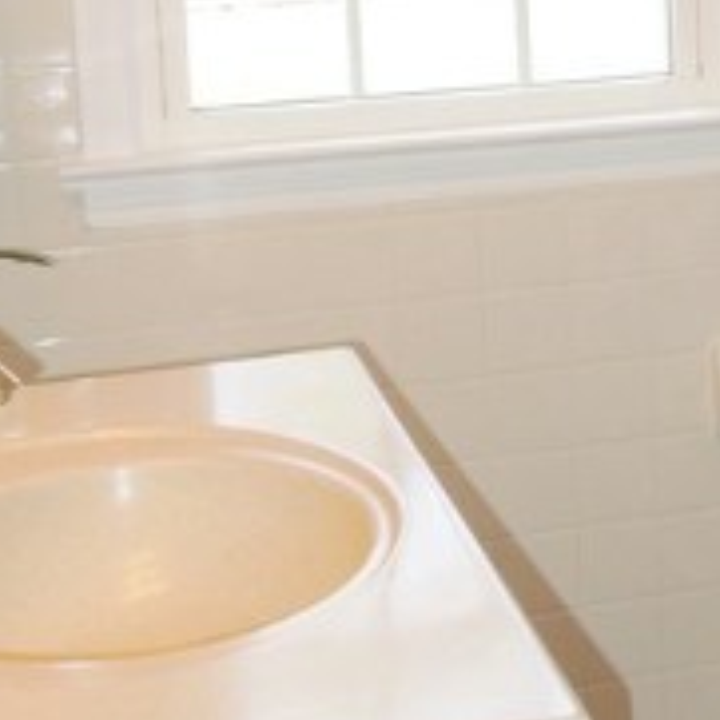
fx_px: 2212
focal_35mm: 94
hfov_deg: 17.5
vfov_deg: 18.2
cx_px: 887
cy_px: 56
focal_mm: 4.5
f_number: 3.3
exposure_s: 1/40
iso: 100
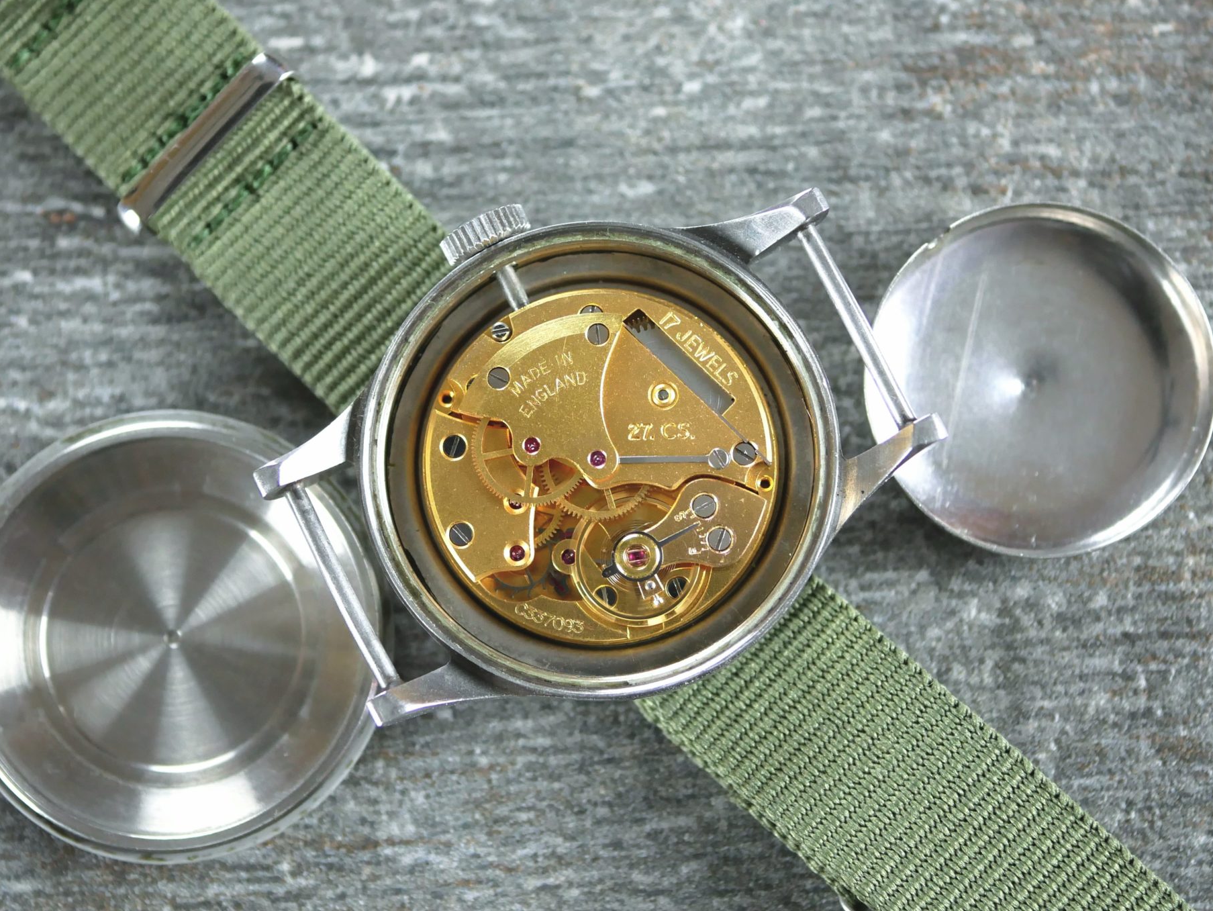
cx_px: 589
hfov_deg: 28.5
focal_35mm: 68
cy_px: 471
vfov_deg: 21.6
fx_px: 2384
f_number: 2.8
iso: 800
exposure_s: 1/160
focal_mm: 30
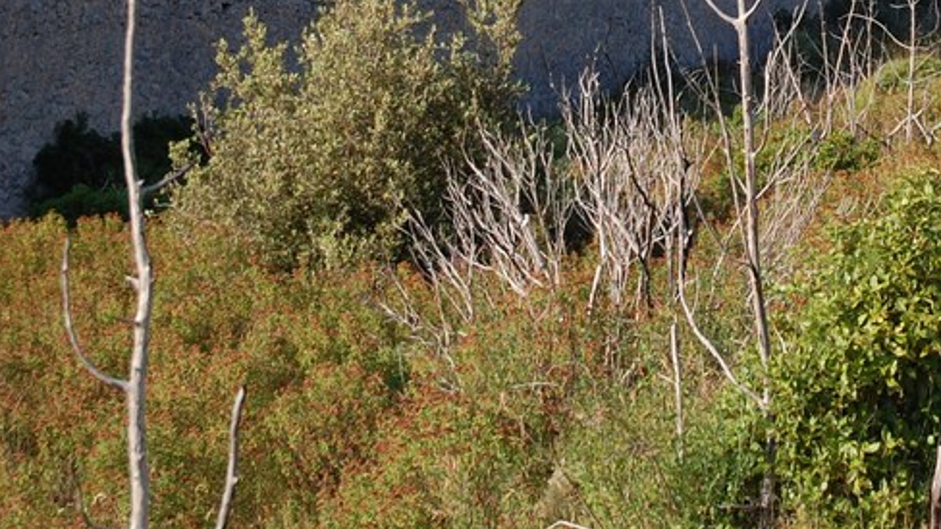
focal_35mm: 112
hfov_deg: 18.7
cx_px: 861
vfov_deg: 10.6
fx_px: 2801
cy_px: -93
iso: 200
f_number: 8
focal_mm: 29
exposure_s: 1/250
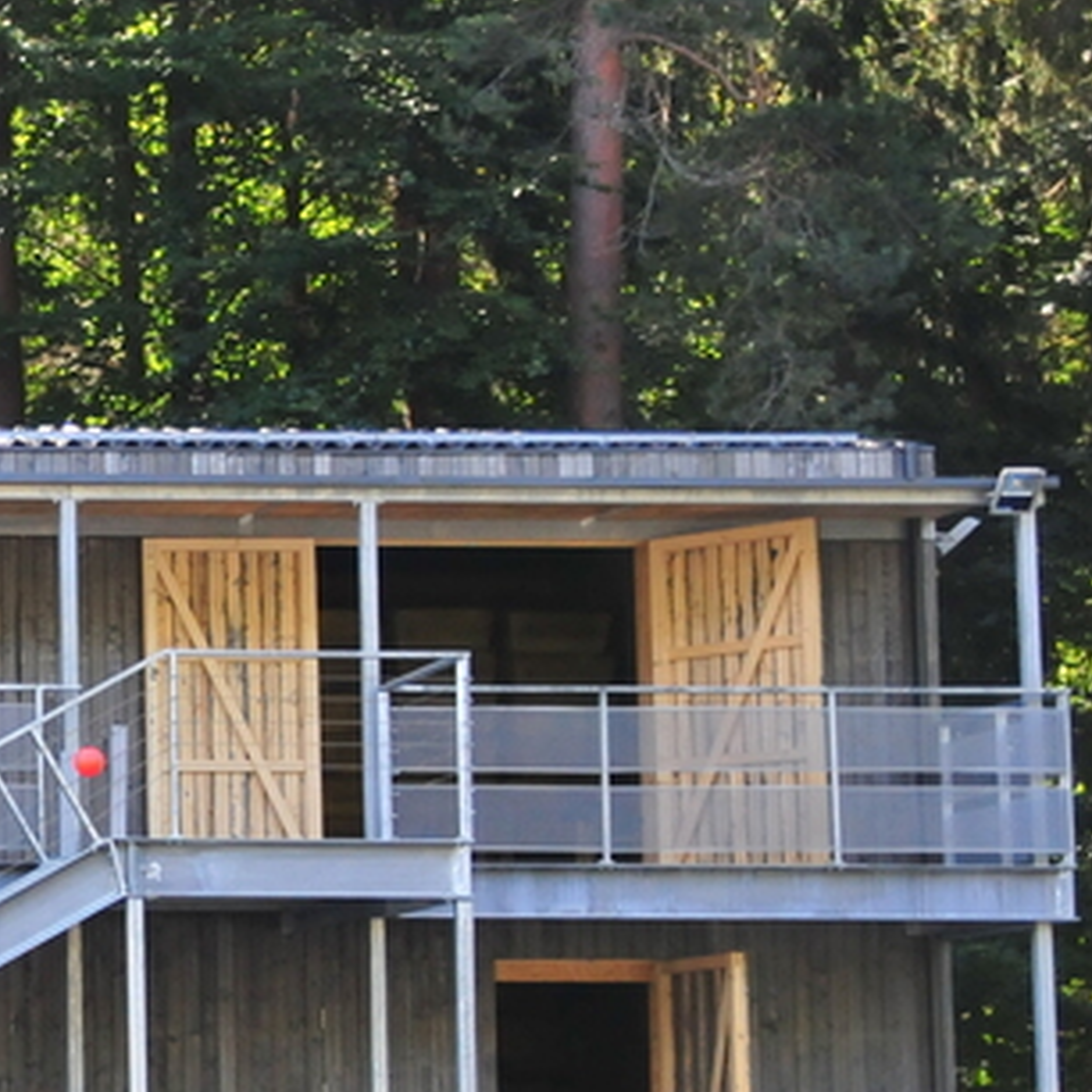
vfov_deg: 14.9
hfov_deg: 13.5
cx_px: -864
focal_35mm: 117
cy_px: 799
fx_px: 4160
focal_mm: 25
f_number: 4
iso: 800
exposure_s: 1/500
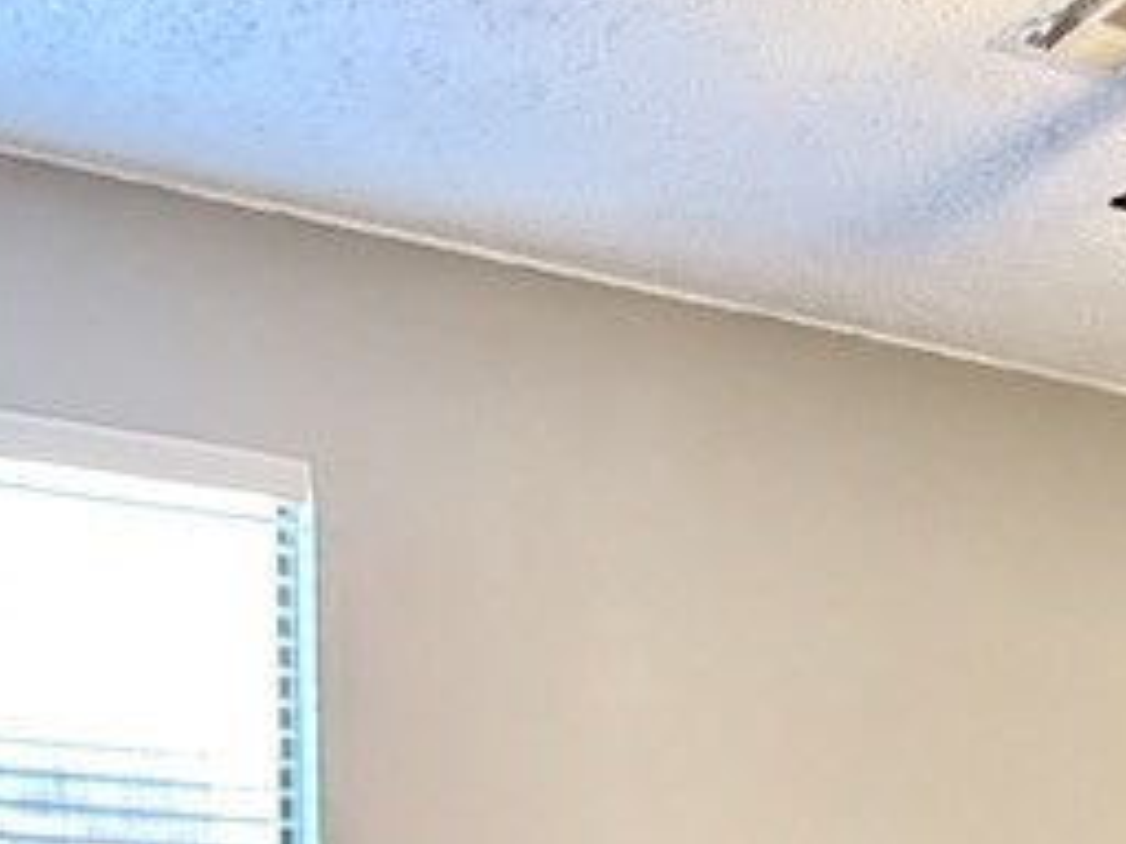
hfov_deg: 25.4
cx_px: 1284
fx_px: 2277
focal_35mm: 70
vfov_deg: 19.2
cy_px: 1134
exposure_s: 1/60
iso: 800
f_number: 2.2
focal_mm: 2.22
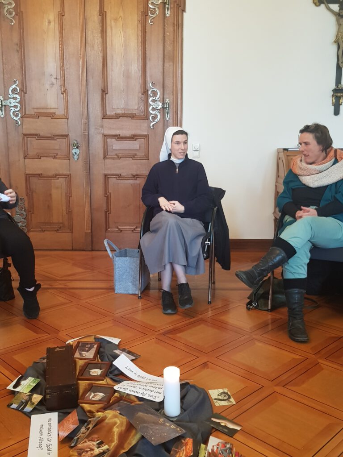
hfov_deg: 53.1
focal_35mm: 26
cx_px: 172
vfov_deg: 67.3
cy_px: 228
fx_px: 344
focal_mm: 4.3
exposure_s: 1/25
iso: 250
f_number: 1.7
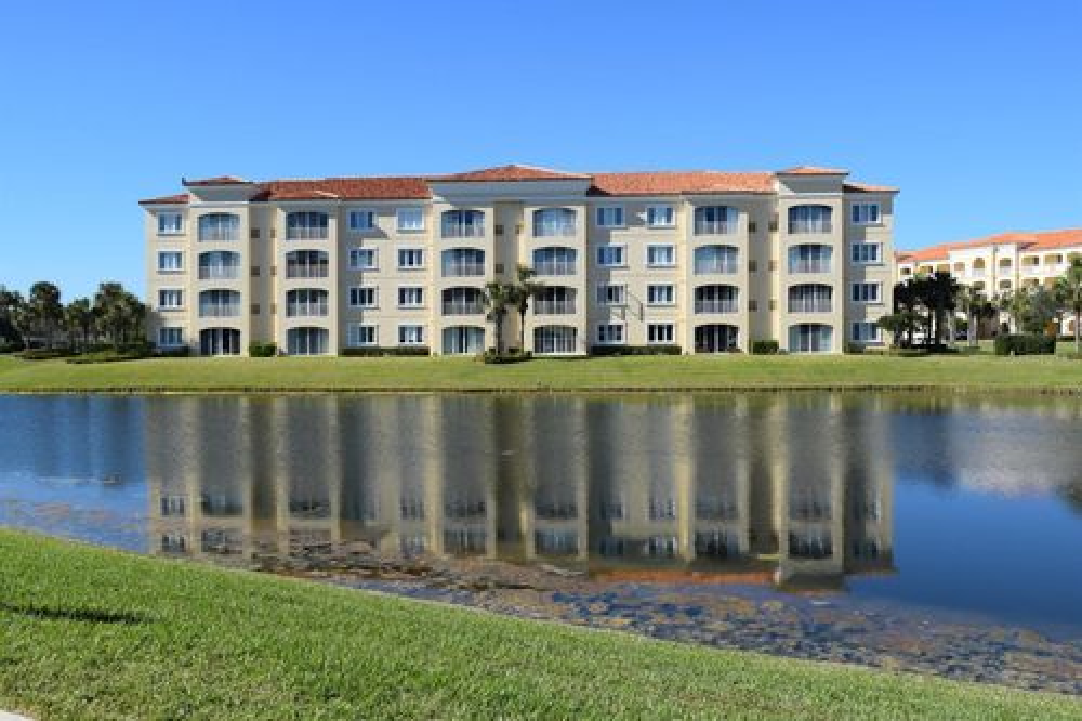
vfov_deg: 38.3
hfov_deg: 55.1
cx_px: 541
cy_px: 360
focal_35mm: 34
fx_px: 1037
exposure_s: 1/400
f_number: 10
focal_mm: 23
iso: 200
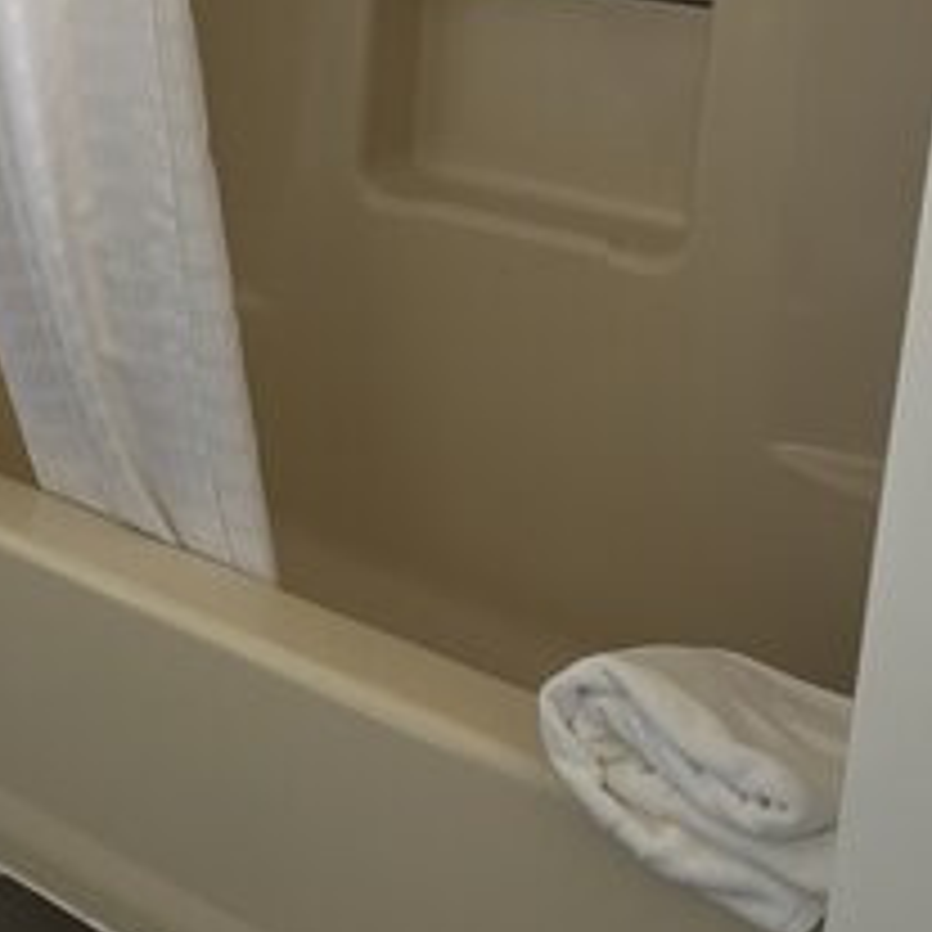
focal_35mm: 71
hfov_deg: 22.4
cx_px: -185
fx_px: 2163
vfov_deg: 24.1
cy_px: 239
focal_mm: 5.96
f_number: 1.6
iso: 125
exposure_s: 1/98
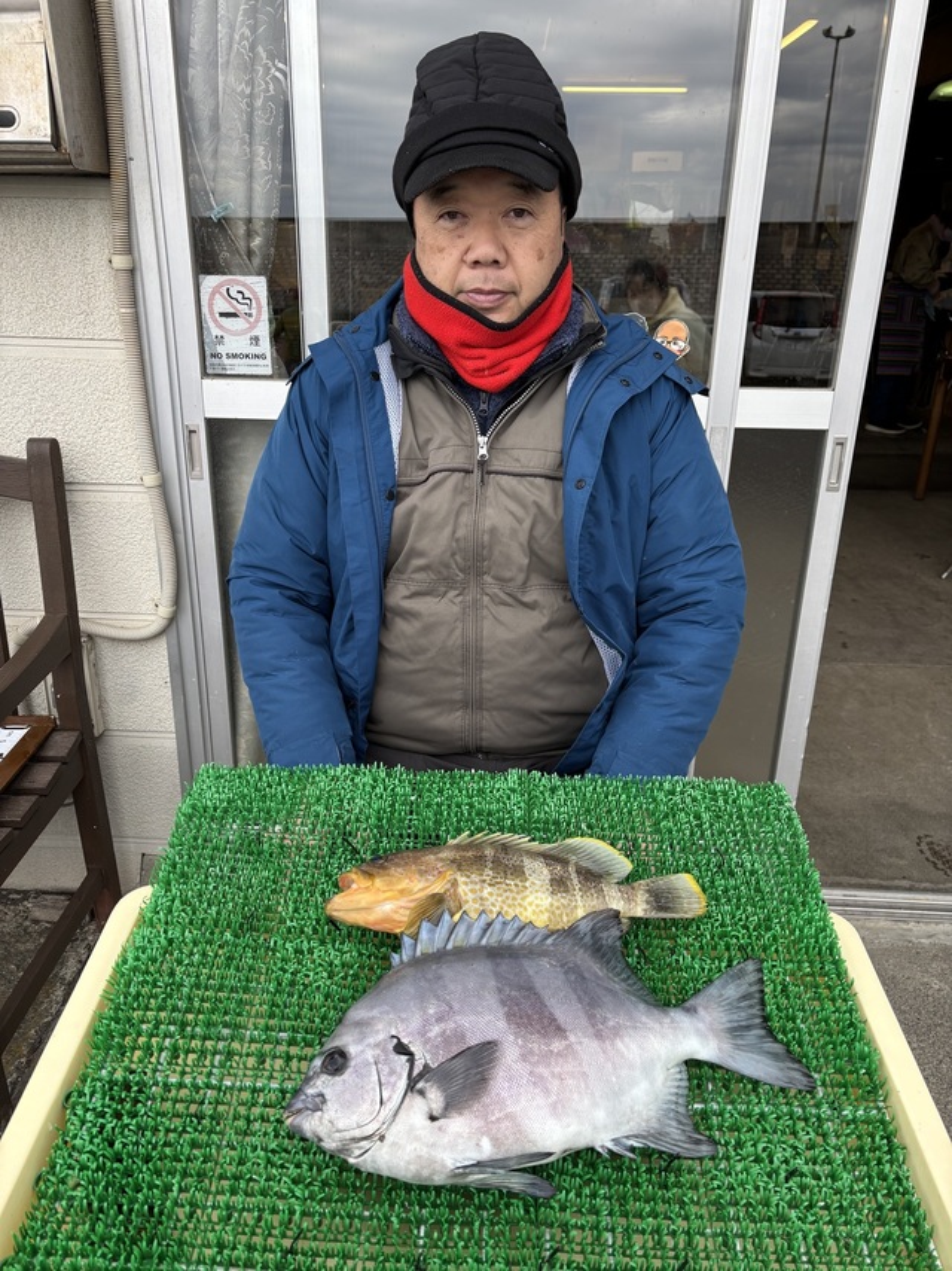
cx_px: 476
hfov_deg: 53.0
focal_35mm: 26
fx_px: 954
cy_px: 636
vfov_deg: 67.3
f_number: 1.6
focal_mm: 5.96
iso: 50
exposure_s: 1/361
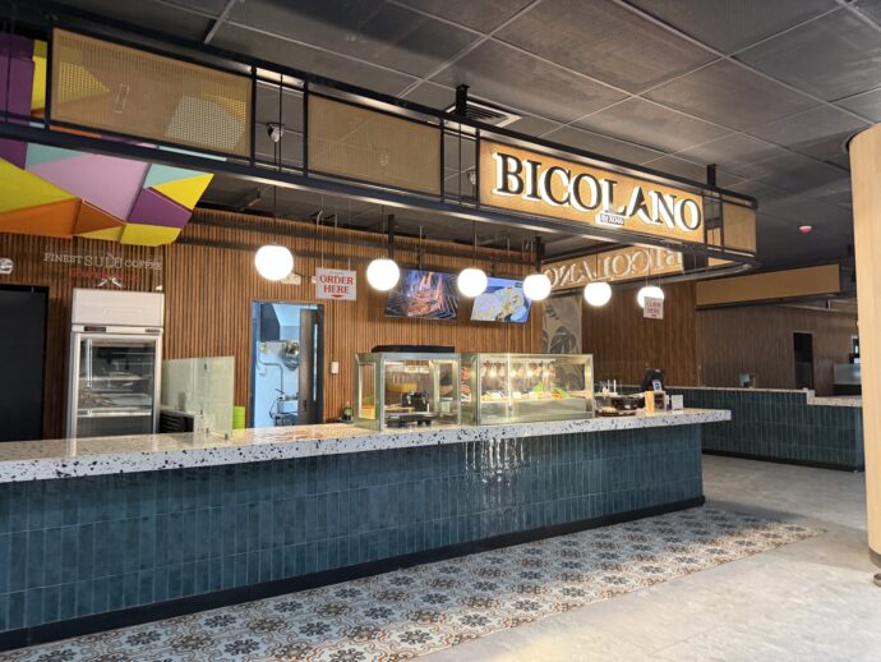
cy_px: 331
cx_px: 440
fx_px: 611
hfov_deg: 71.6
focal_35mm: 24
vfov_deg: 56.8
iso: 250
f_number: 1.78
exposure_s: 1/60
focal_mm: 6.76
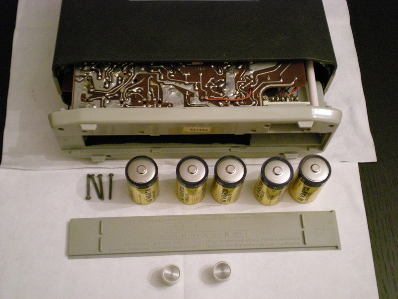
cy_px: 150
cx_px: 199
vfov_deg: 32.9
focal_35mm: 44
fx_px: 506
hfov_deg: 42.9
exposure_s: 1/8
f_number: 3.5
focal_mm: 7.4
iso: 616
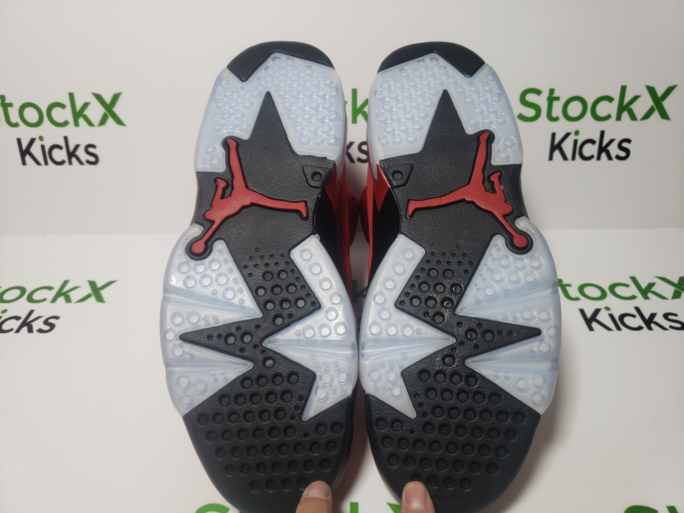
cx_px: 342
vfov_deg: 53.1
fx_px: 514
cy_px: 256
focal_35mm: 26
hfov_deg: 67.3
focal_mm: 4.3
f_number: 1.5
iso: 50
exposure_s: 1/482
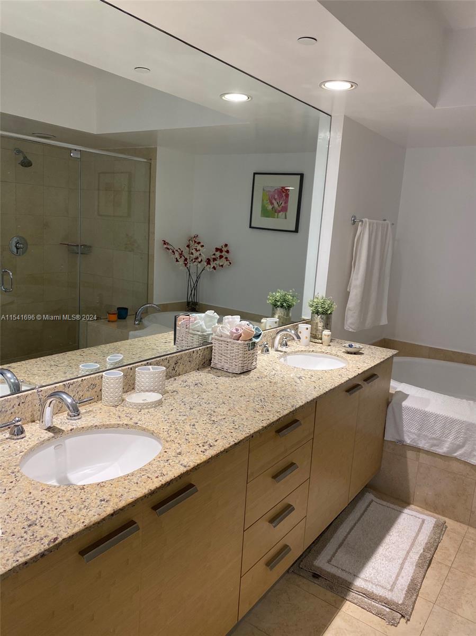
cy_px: 318
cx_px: 238
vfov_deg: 67.3
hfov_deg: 53.0
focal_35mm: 26
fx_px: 477
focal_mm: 4.25
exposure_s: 1/60
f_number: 1.8
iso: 64
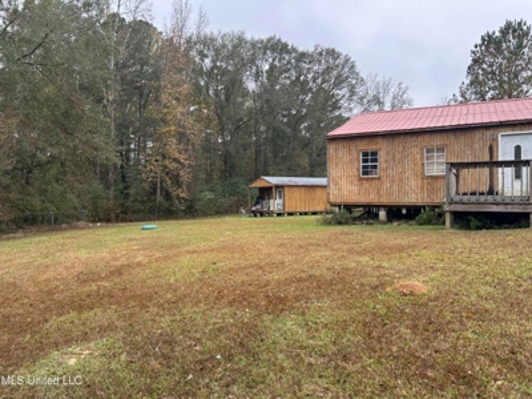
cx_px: 266
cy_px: 200
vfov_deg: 53.1
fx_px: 400
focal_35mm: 26
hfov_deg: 67.3
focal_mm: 5.7
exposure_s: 1/232
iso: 50
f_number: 1.5
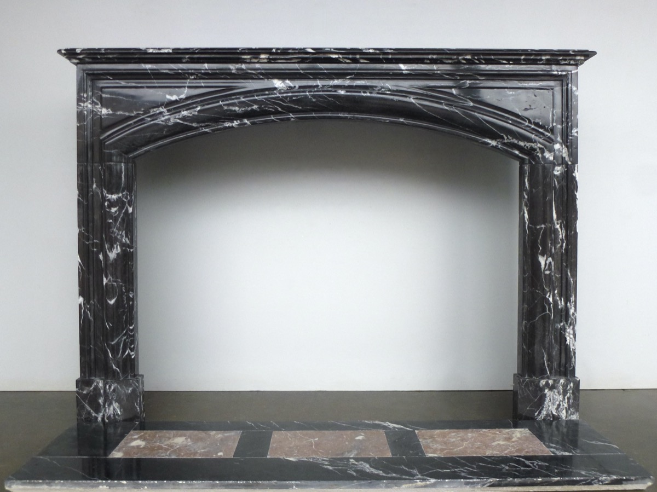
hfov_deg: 63.5
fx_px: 531
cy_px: 246
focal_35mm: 28
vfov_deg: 49.7
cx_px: 328
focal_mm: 5
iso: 200
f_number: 3.5
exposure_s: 1/60
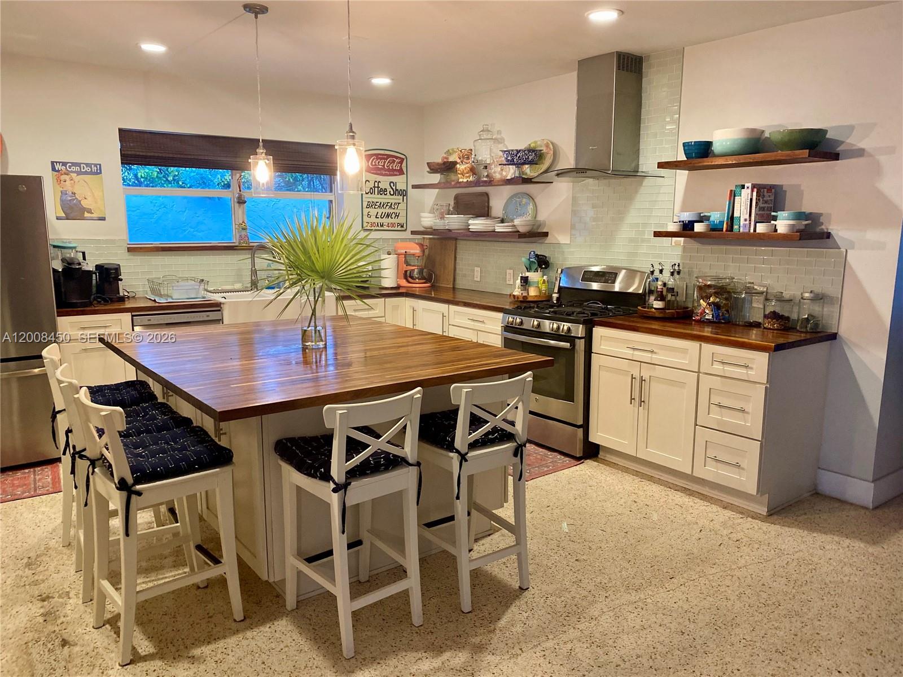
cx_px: 452
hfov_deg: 67.3
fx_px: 678
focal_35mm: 26
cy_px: 338
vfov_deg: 53.1
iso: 320
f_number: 1.8
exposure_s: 1/60
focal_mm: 4.25
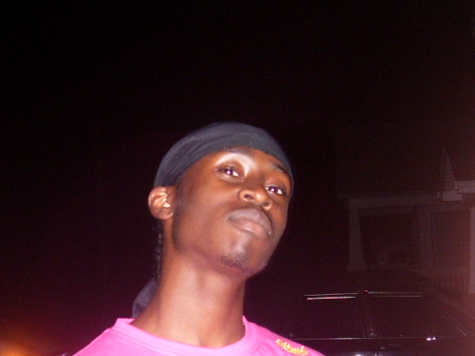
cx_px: 238
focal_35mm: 34
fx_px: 467
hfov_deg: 54.0
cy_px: 178
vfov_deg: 41.8
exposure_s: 1/60
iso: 125
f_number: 2.7
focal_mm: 5.6
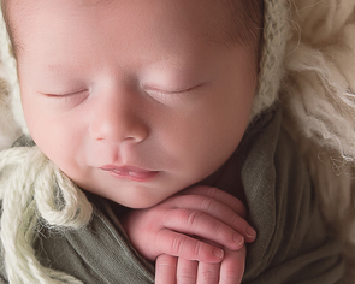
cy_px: 147
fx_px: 1608
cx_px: 153
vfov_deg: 10.1
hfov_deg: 12.6
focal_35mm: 153
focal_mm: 40
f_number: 2.8
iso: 100
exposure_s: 1/160
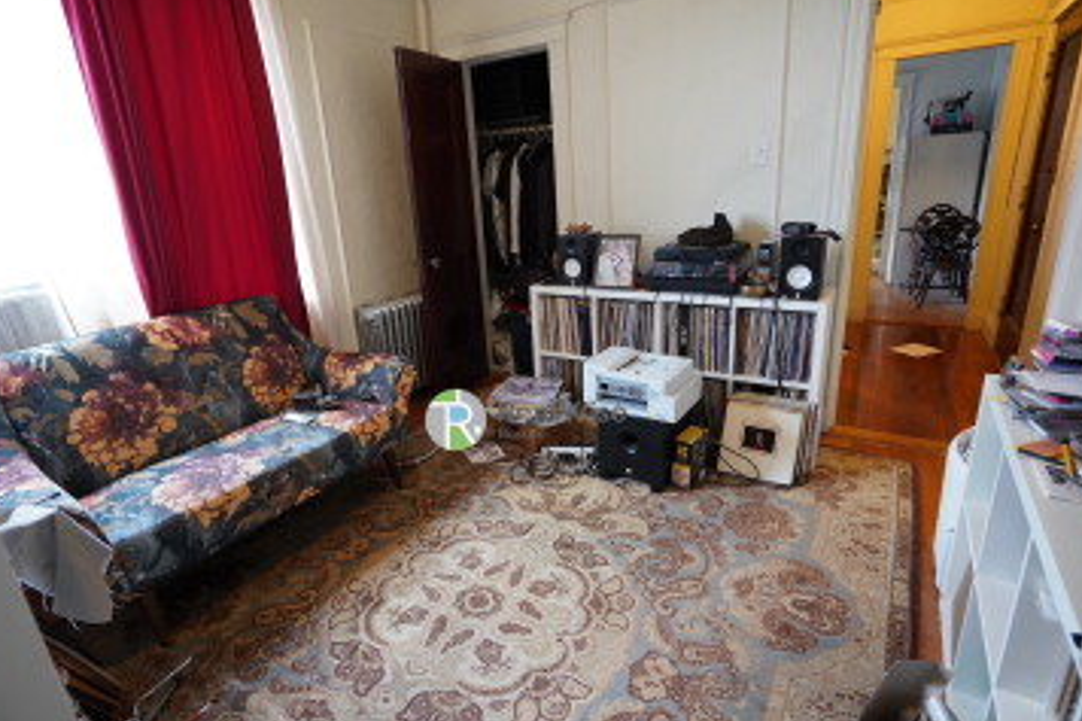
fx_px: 541
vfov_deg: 67.3
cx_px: 517
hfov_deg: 90.0
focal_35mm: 18
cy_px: 357
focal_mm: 16
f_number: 4
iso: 3200
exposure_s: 1/160
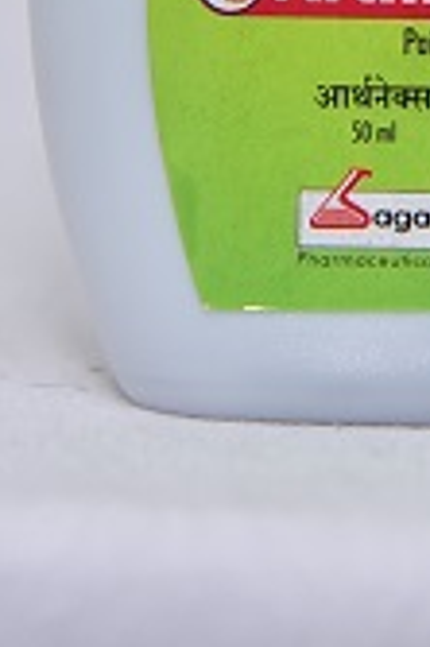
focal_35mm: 378
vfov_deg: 5.4
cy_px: -337
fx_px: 6786
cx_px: 422
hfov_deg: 3.6
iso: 1600
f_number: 5
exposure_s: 1/160
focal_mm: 120
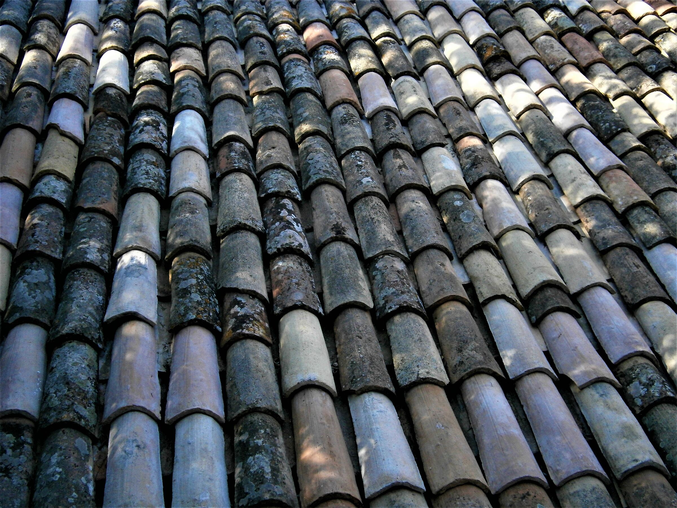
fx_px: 919
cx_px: 338
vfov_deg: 30.9
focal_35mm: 47
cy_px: 254
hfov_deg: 40.4
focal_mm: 8.3
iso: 200
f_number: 3.4
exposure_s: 1/400
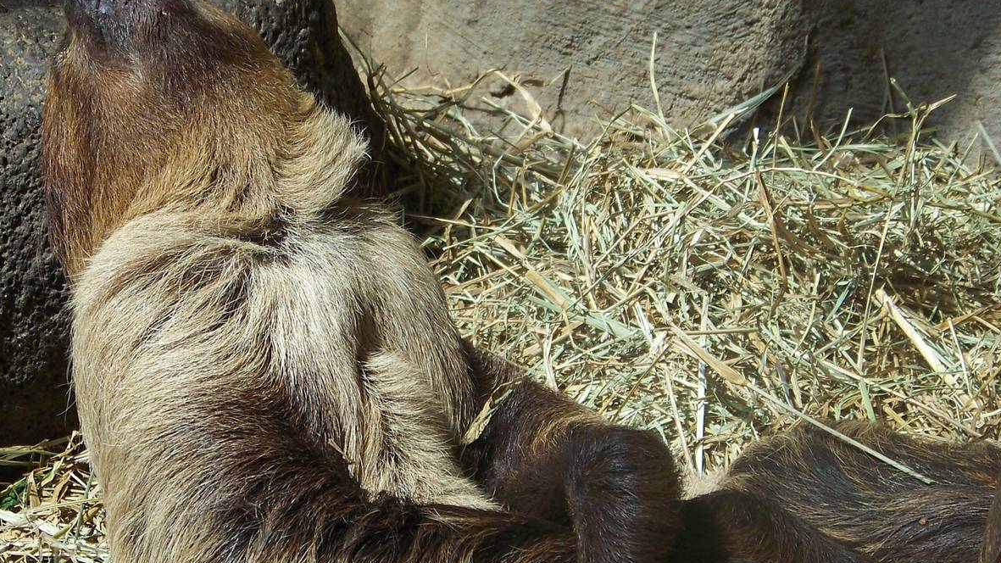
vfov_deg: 6.5
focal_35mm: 186
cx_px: 433
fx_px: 4936
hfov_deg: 11.6
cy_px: 328
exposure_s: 1/320
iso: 64
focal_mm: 21.1
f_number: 3.2
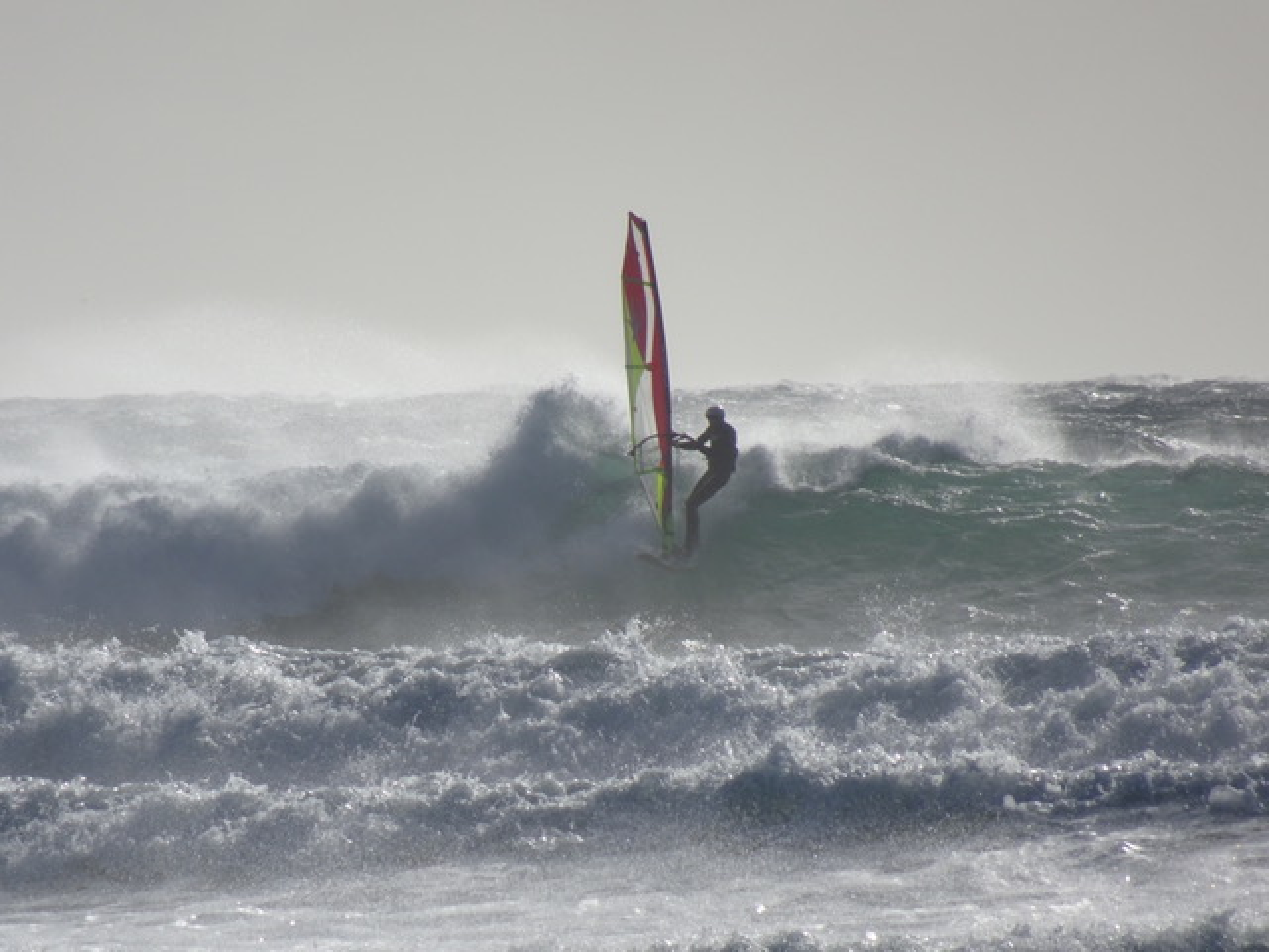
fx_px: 26321
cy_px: 476
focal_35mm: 718
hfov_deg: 2.8
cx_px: 634
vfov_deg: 2.1
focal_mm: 122.7
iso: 80
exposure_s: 1/1250
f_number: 6.3
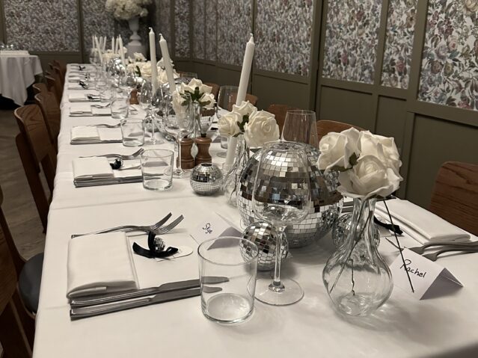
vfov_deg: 56.8
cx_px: 239
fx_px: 331
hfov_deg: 71.6
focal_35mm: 24
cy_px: 179
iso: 800
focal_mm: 6.86
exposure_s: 1/50
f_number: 1.78
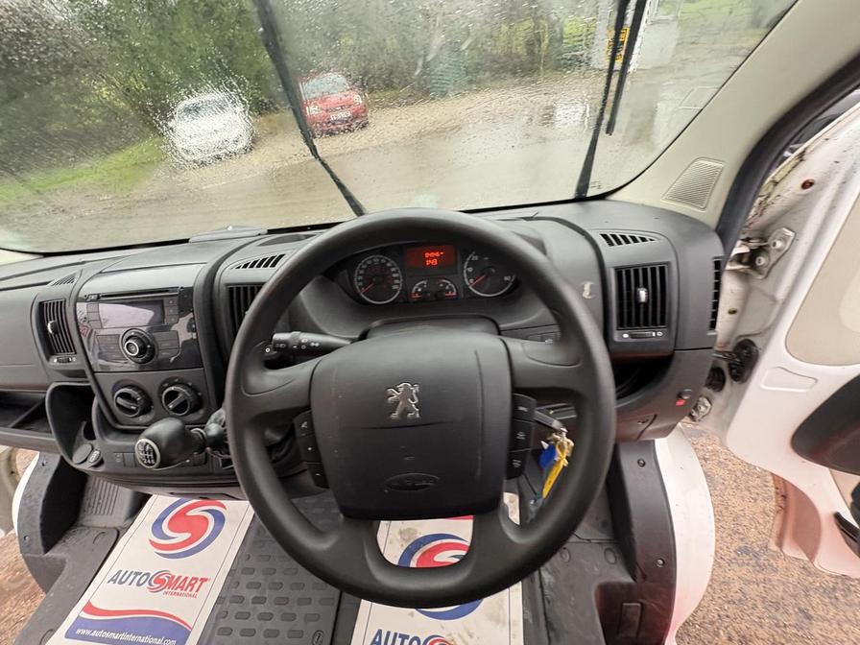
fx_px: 348
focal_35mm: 14
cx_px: 430
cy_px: 322
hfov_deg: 102.1
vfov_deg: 85.7
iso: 400
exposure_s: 1/60
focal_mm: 2.22
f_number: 2.2
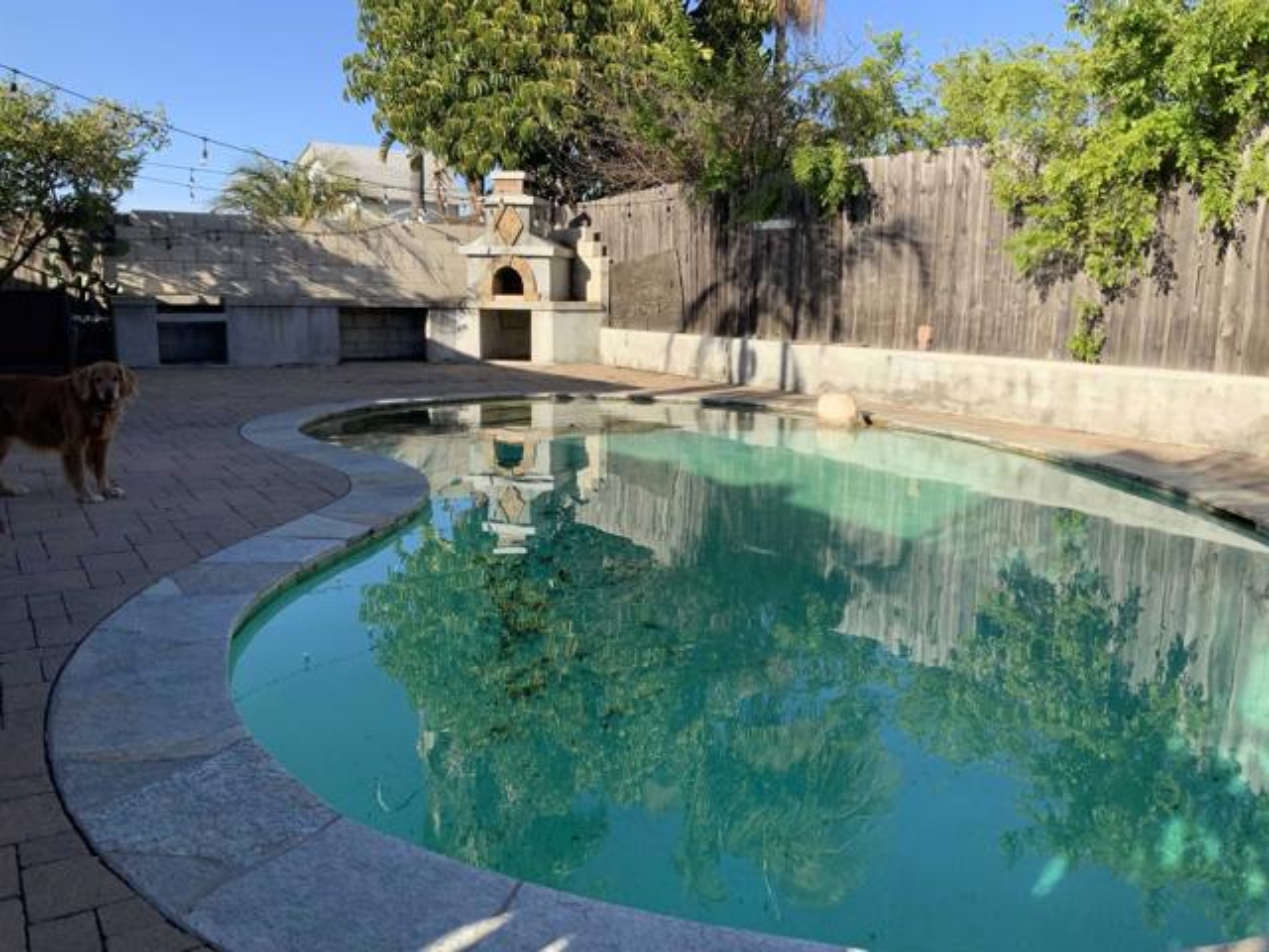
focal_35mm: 29
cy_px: 476
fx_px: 1063
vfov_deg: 48.2
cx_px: 634
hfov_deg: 61.7
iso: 16
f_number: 1.8
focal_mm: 3
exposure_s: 1/929
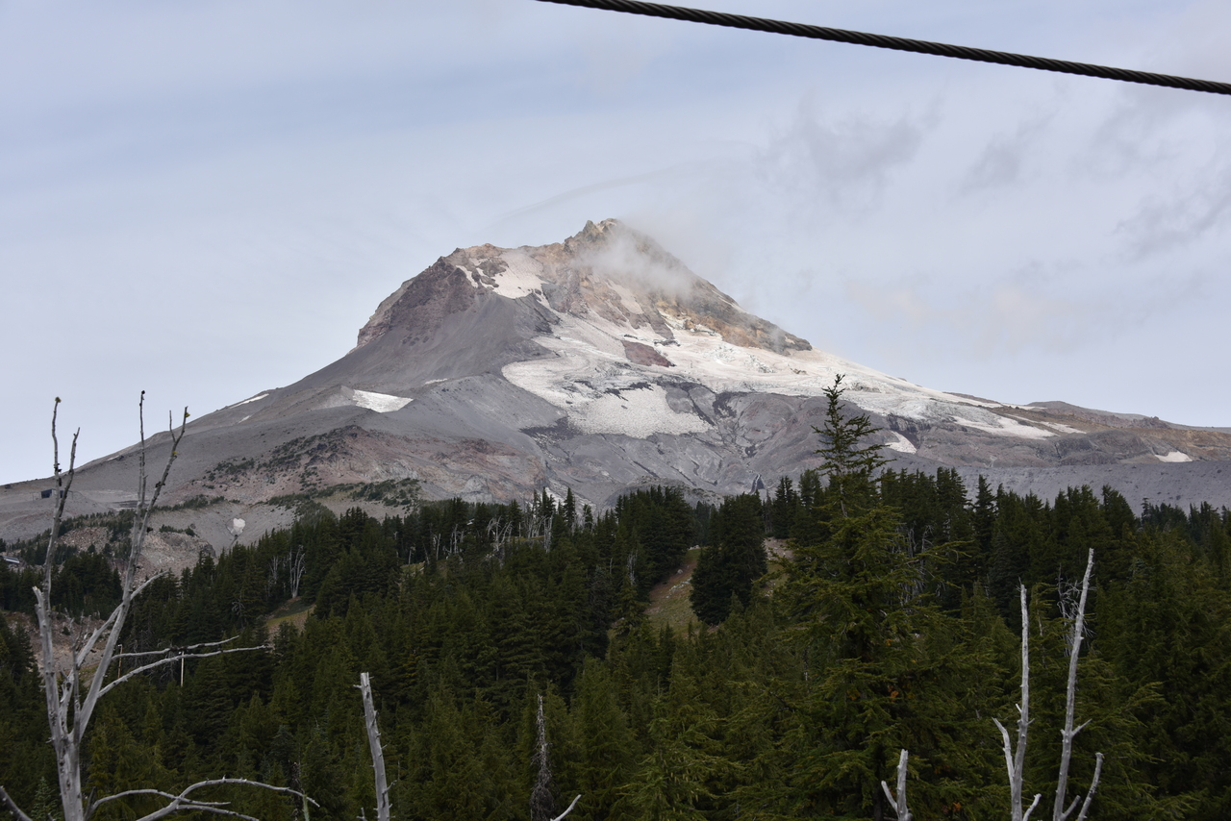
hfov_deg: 38.2
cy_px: 410
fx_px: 1778
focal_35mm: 52
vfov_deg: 26.0
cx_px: 616
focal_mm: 52
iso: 100
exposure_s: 1/320
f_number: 9
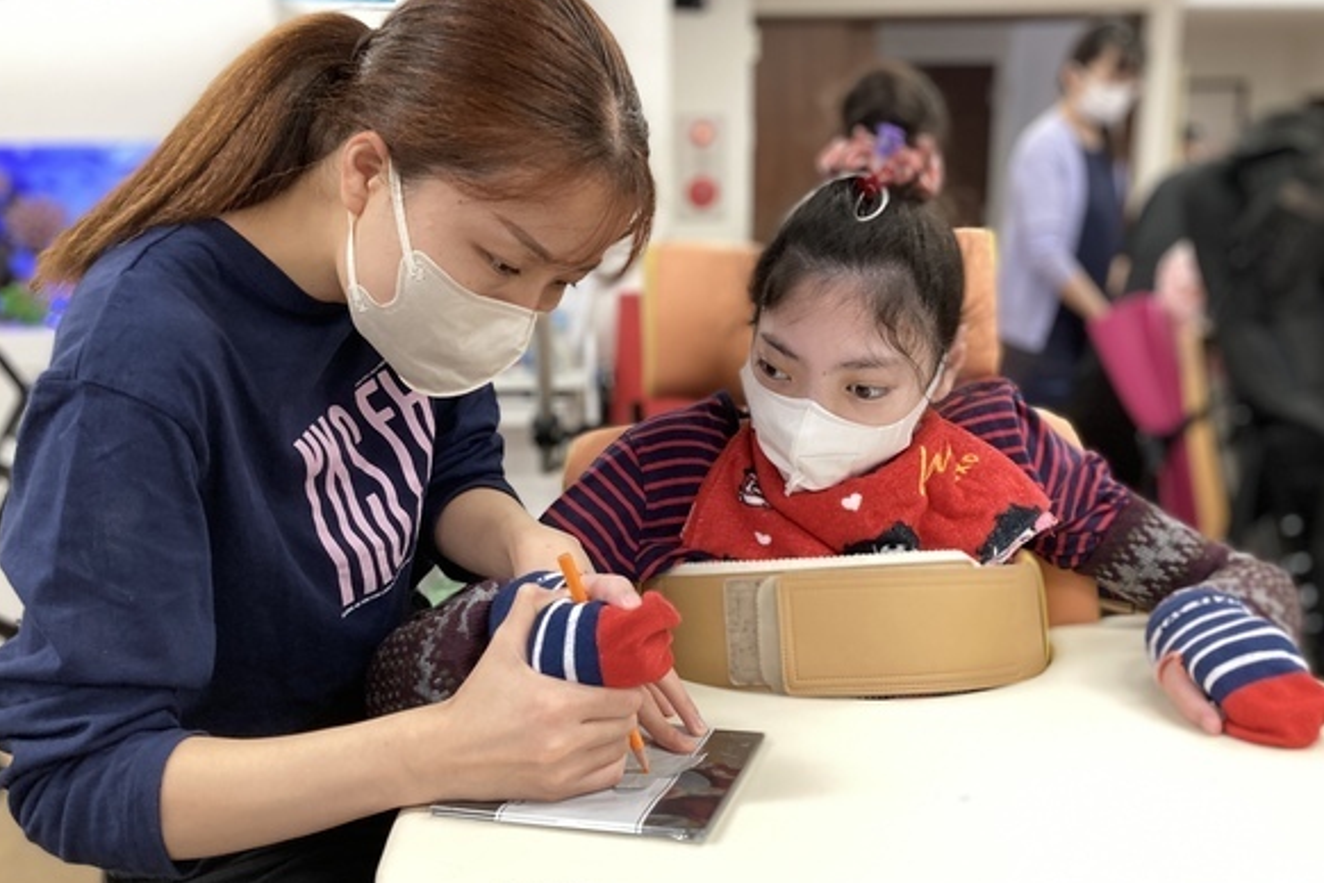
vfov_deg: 43.6
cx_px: 644
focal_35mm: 30
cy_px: 480
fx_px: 1103
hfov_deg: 61.9
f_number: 1.8
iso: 160
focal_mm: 3.99
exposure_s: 1/60
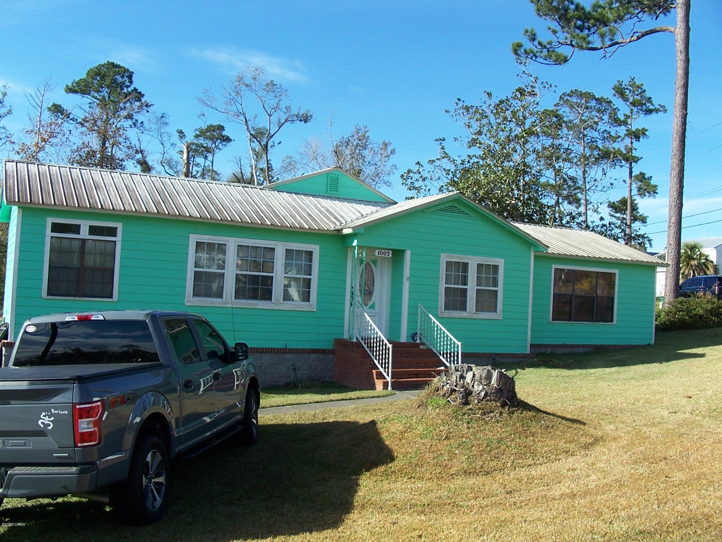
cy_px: 271
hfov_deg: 52.6
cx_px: 361
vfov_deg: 40.7
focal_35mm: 35
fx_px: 730
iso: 80
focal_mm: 6
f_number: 4
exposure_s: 1/350
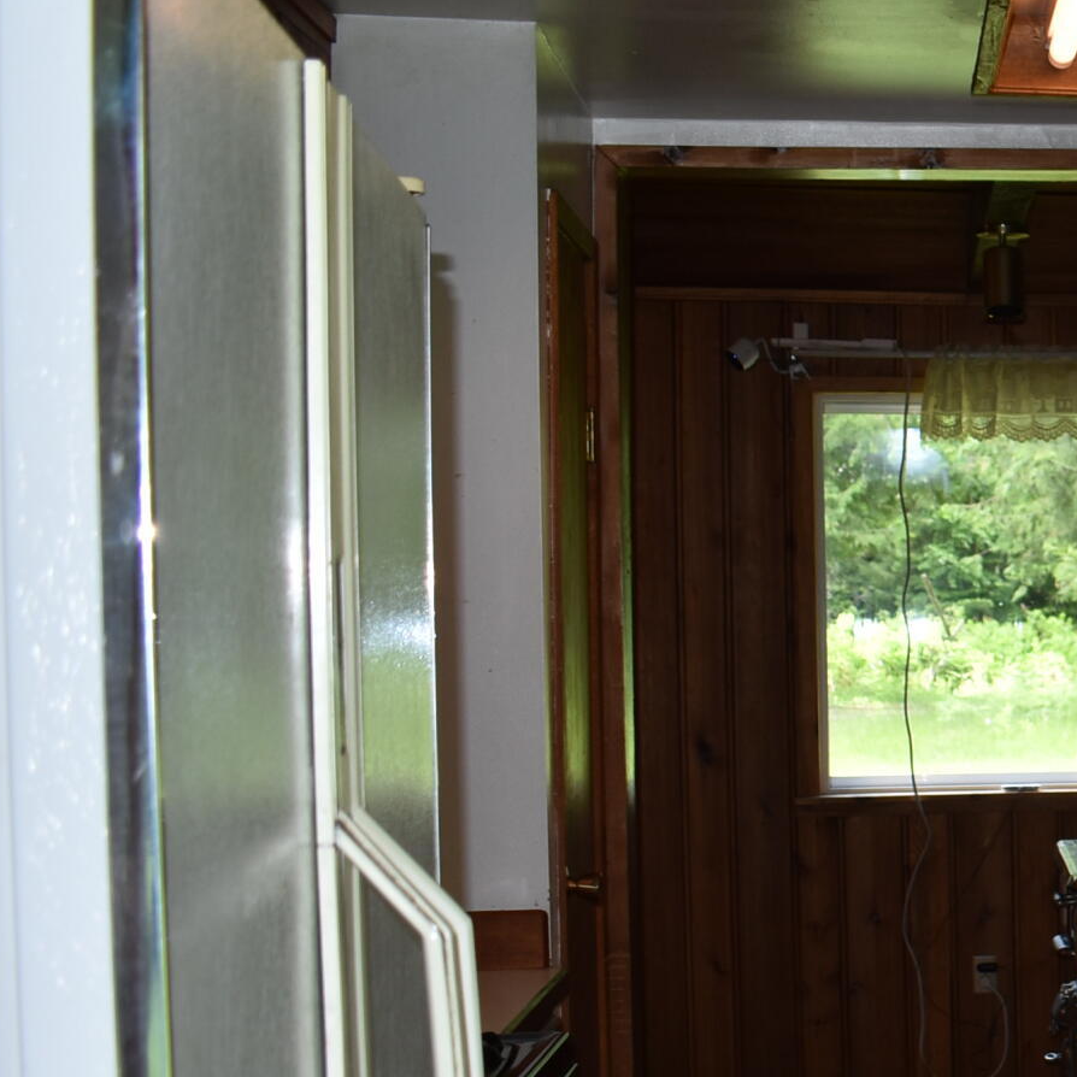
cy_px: 711
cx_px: 1719
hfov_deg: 19.1
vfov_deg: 22.4
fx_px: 2710
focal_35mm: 77
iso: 220
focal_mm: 18
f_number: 3.5
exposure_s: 1/60
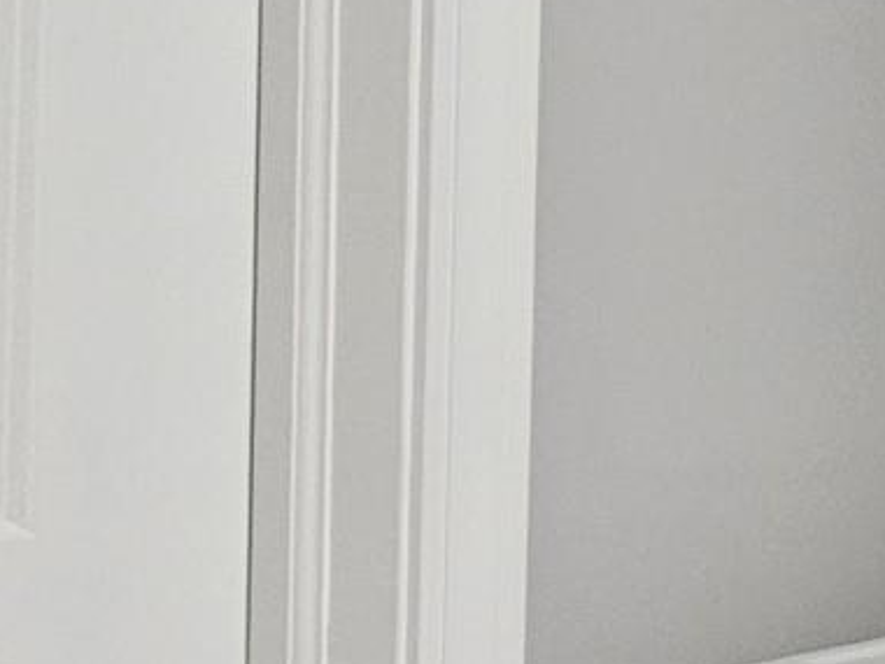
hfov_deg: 18.6
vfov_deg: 21.0
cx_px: 1749
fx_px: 1790
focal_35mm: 70
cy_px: 342
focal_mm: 2.2
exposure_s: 1/30
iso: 400
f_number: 2.2
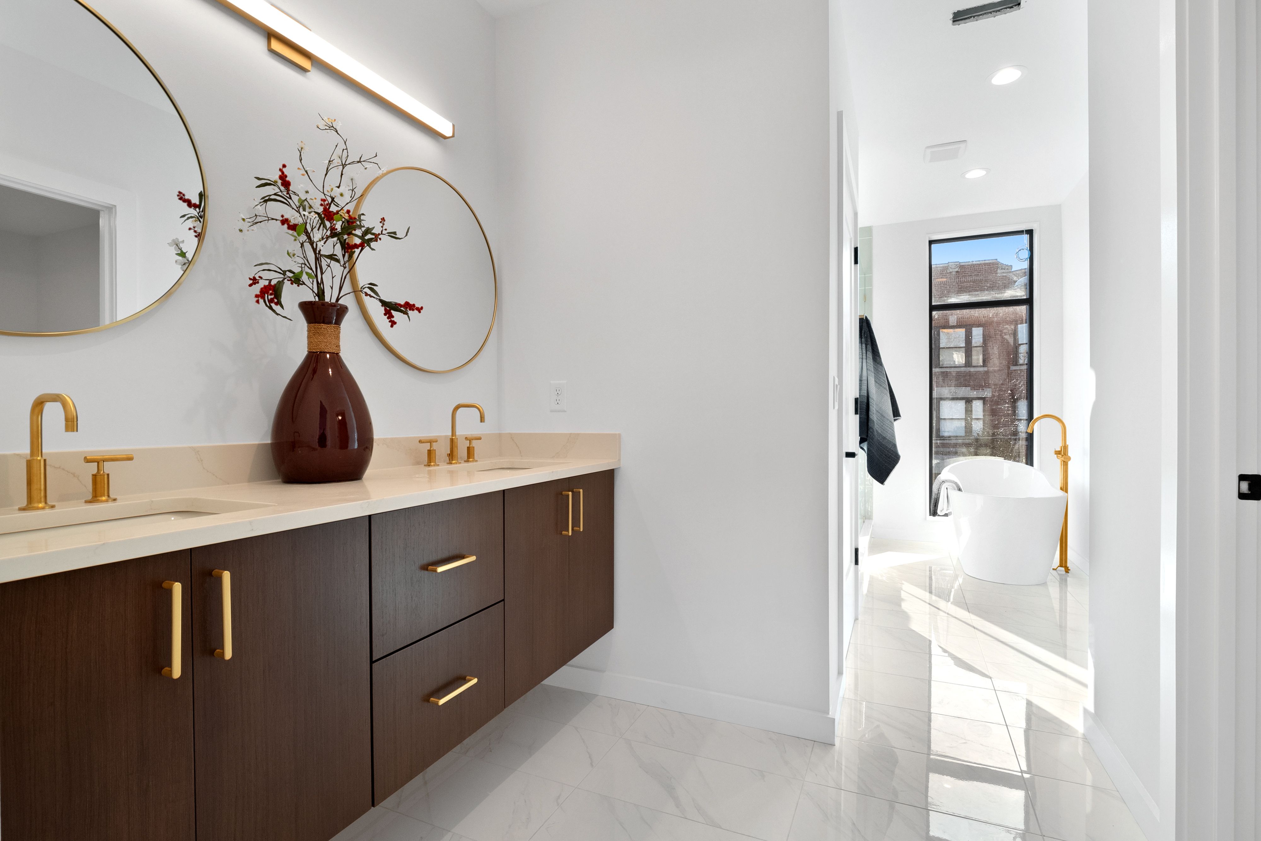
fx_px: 560
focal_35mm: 16
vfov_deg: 73.7
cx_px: 630
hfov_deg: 96.7
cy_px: 420
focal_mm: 8
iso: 400
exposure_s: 1/30
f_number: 6.3
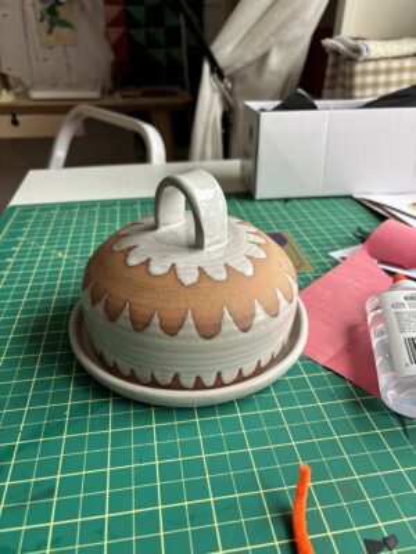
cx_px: 208
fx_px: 417
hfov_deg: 53.1
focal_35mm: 26
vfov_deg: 67.3
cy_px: 277
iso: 125
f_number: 1.6
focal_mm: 5.96
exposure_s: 1/85
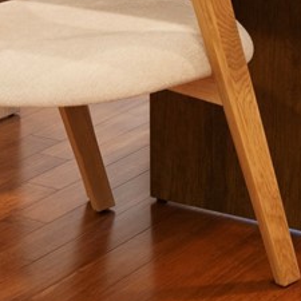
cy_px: -350
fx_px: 1367
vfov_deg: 11.1
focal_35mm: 139
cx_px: 345
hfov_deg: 12.3
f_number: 2.8
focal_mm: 34
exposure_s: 1/60
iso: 640
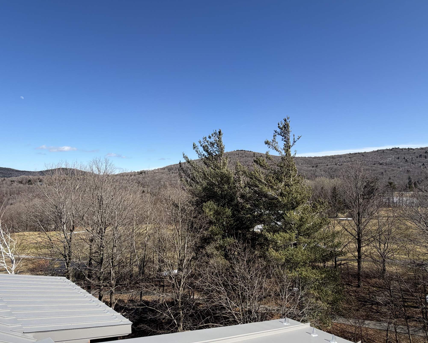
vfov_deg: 65.5
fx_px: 266
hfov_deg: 77.4
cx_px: 192
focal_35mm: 21
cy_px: 178
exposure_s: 1/809
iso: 20
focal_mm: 2.22
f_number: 2.2
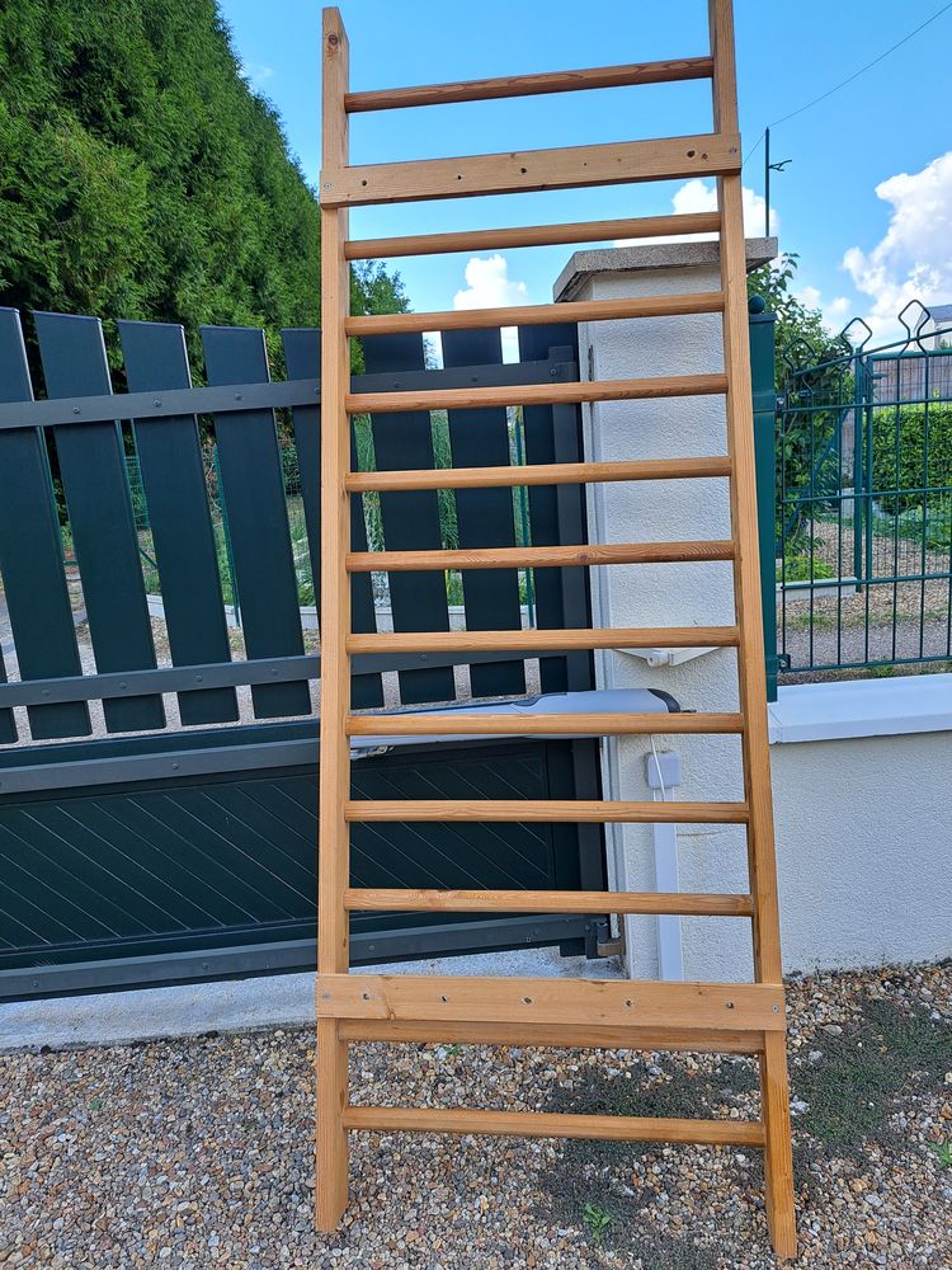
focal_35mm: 24
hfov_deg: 56.8
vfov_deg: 71.6
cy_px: 635
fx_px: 880
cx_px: 476
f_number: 1.8
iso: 50
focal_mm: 5.23
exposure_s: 1/315
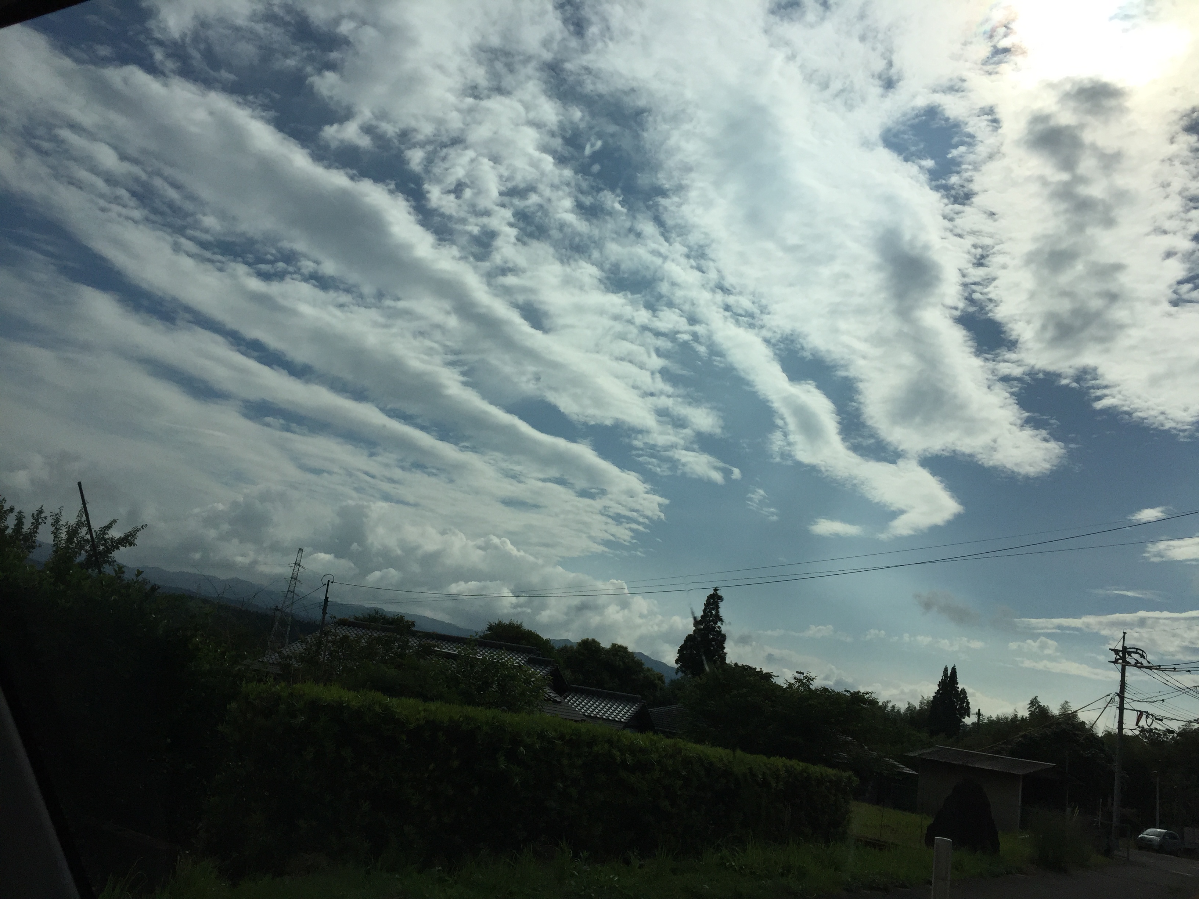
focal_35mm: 29
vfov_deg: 48.2
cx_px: 600
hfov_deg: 61.7
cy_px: 450
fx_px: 1004
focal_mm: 4.15
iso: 40
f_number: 2.2
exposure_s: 1/20000
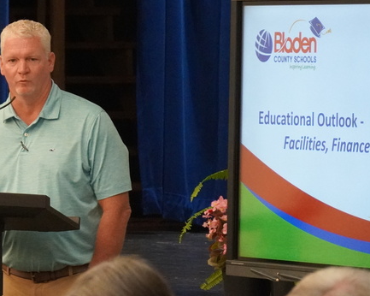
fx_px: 3537
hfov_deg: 6.0
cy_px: 76
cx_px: -56
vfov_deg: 4.8
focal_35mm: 323
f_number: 5.6
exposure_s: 1/160
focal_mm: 97
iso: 6400
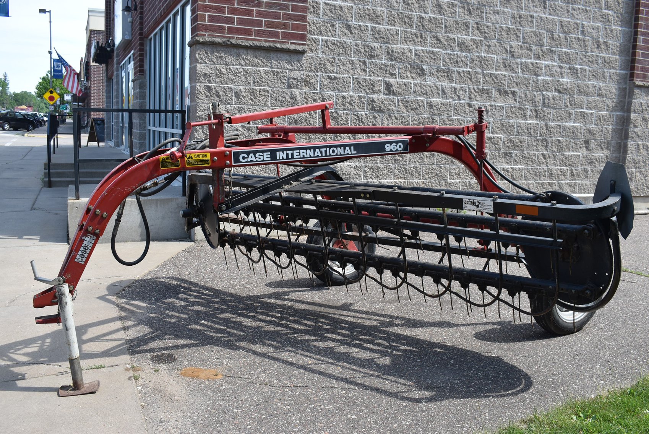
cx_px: 324
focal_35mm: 33
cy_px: 217
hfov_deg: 57.2
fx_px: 595
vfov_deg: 40.0
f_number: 7.1
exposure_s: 1/250
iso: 200
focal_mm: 22
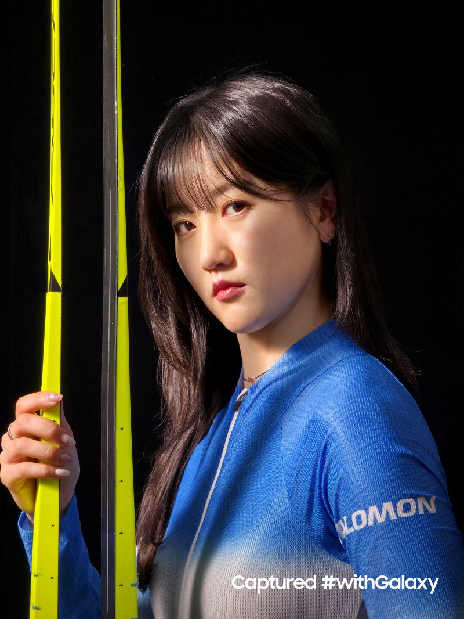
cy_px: 310
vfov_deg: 17.1
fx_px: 2054
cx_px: 232
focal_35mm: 115
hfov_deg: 12.9
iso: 80
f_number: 3.4
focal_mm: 18.6
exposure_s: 1/50
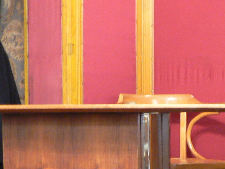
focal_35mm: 96
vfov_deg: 14.9
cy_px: 201
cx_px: 229
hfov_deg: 19.8
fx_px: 624
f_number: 2.8
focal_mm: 6
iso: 200
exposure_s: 1/4
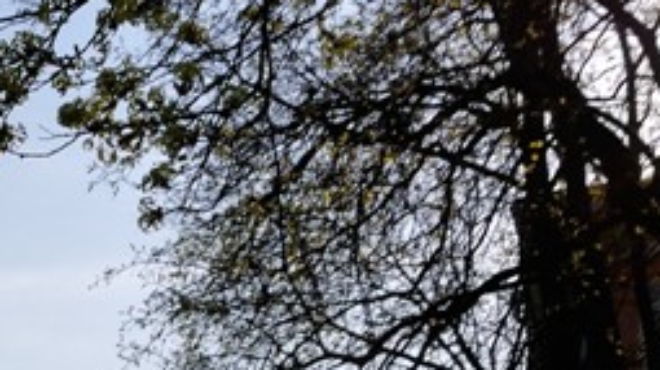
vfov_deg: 8.7
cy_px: 661
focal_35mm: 133
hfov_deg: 14.7
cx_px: -417
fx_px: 2326
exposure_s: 1/640
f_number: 8
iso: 200
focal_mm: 24
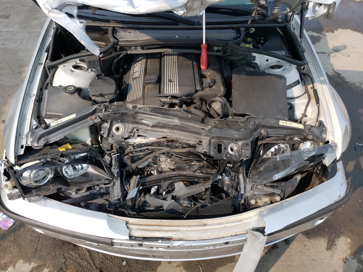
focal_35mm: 26
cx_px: 182
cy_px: 136
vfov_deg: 53.1
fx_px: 273
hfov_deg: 67.3
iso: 50
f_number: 1.5
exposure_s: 1/1429
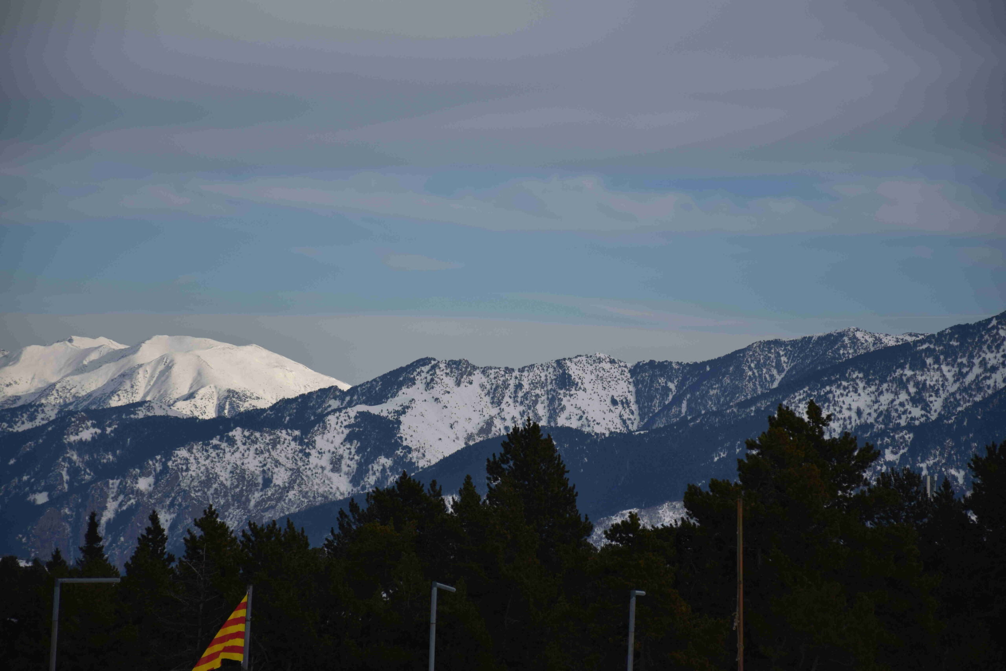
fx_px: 4695
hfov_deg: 12.2
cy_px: 336
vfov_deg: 8.2
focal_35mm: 168
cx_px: 503
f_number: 5.6
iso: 200
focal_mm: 112
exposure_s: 1/2000
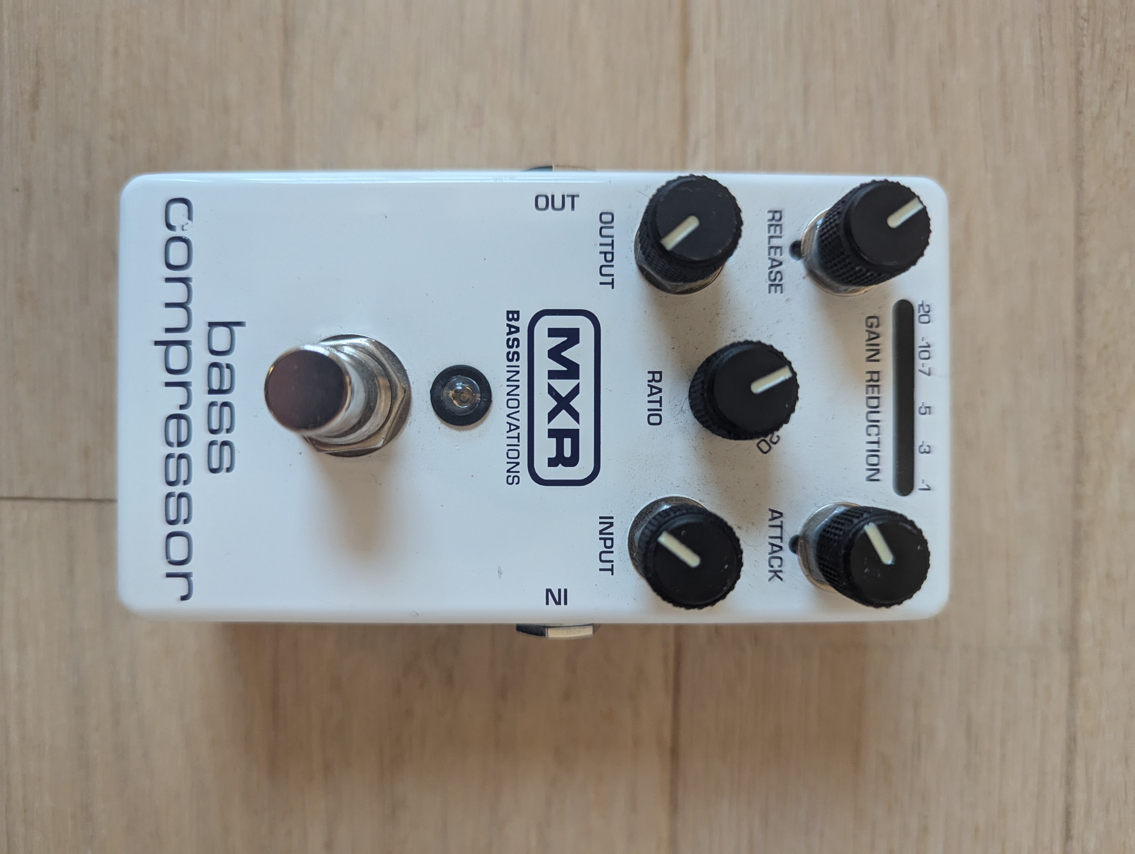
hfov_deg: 71.5
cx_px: 568
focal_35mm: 24
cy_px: 427
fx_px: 788
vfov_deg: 56.9
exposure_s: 1/123
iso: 1187
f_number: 1.85
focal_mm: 6.81
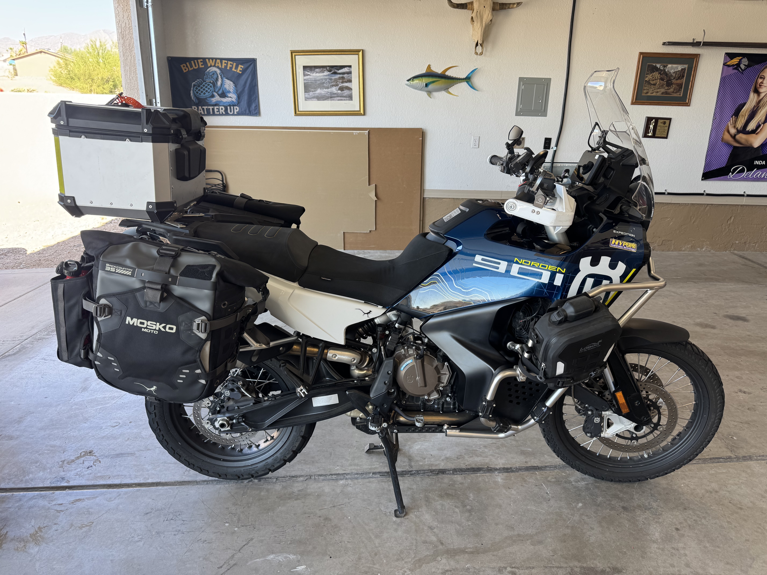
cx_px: 384
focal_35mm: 24
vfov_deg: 56.8
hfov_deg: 71.6
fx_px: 532
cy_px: 288
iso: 64
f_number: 1.78
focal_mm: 6.76
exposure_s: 1/158
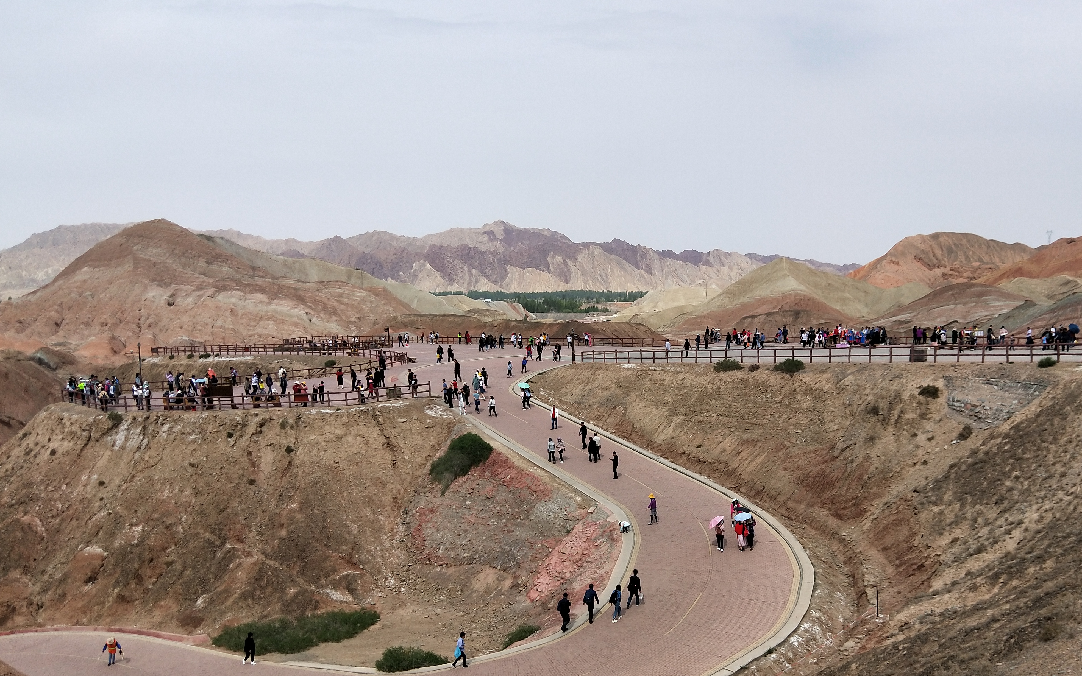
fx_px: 914
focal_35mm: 31
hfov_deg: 61.1
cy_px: 436
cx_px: 593
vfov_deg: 40.2
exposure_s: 1/2424
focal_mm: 4.27
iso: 33
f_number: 1.7
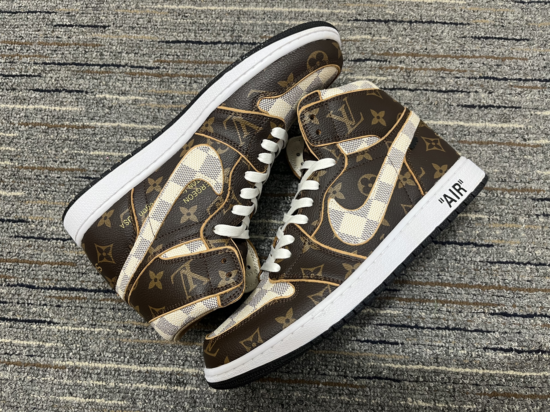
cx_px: 275
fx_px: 413
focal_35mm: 26
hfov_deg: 67.3
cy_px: 206
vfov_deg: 53.1
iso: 125
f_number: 1.6
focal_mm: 5.1
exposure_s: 1/50
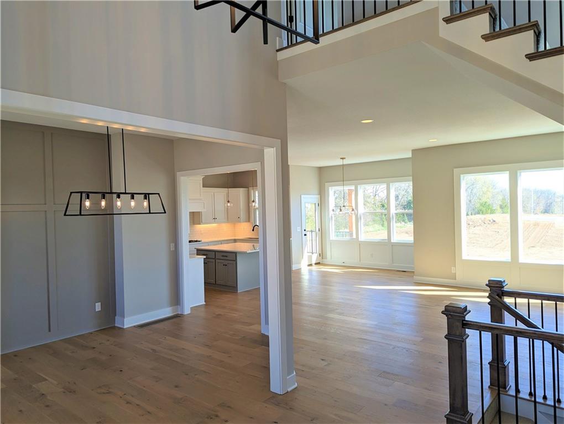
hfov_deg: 71.5
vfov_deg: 56.9
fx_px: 392
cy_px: 212
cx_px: 282
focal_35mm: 24
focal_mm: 6.81
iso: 39
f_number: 1.85
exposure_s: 1/169
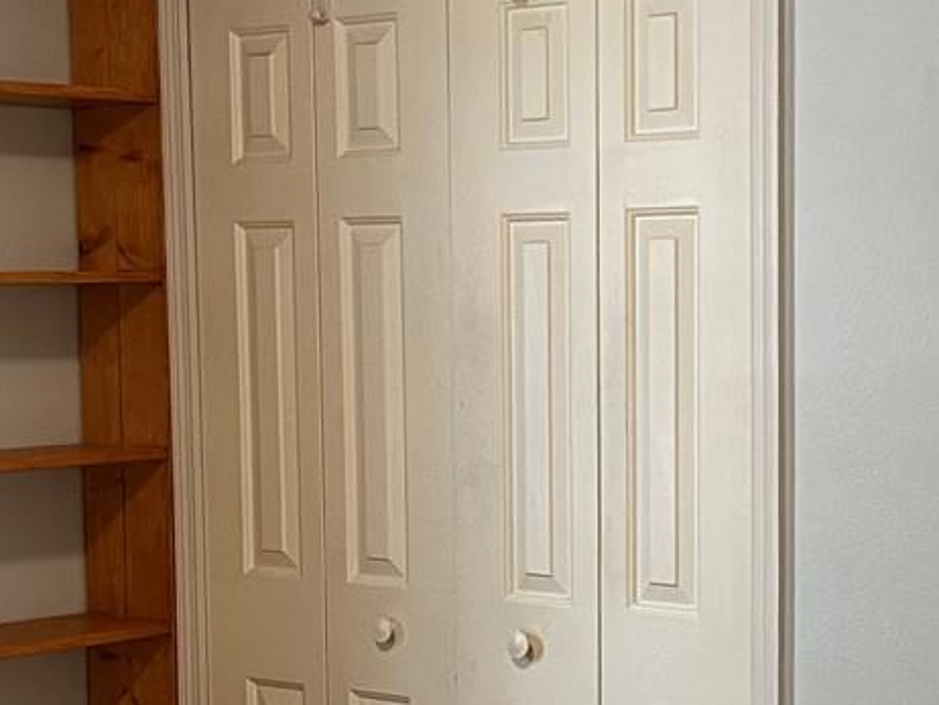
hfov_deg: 21.7
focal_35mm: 90
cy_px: 549
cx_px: 620
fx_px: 2443
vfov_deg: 16.3
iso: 200
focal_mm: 5.1
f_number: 1.6
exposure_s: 1/60
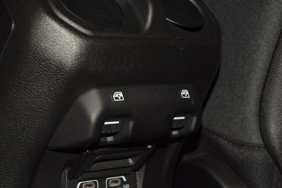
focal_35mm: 105
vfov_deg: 13.0
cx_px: 141
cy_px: 94
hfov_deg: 19.5
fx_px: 823
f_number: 8
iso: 100
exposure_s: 1/125
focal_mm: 70
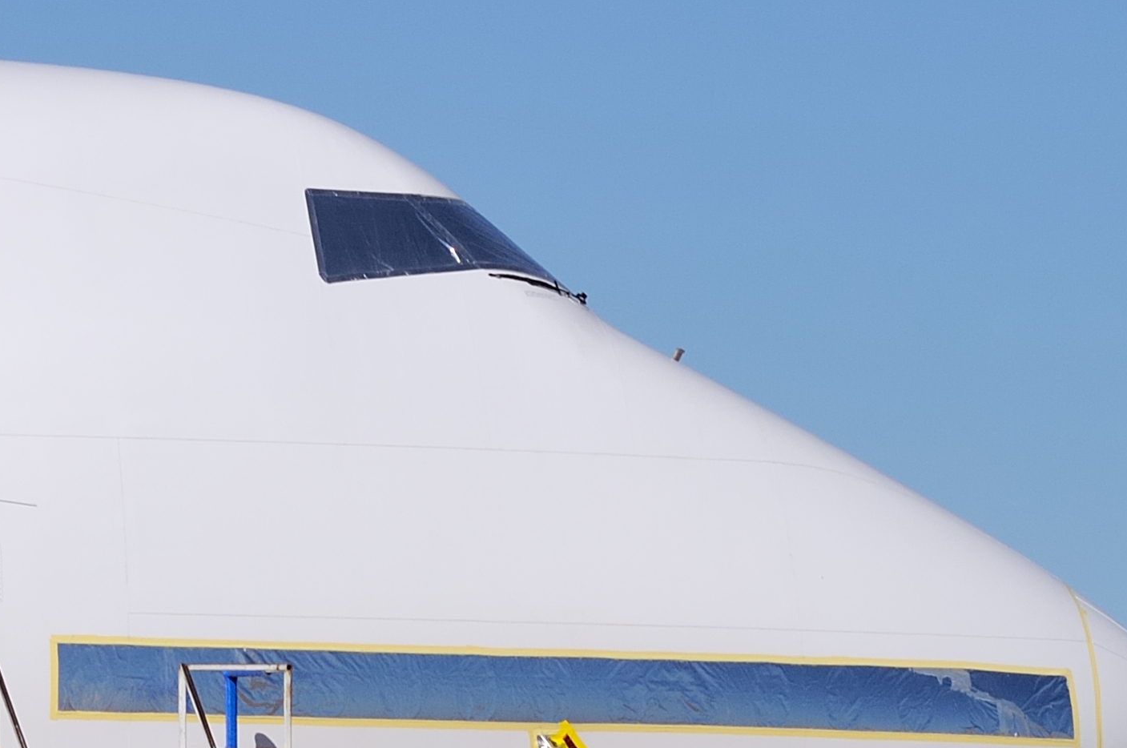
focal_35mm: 503
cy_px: 652
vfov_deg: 2.7
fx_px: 15725
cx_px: 1043
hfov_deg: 4.1
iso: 200
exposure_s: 1/5000
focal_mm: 110
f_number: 4
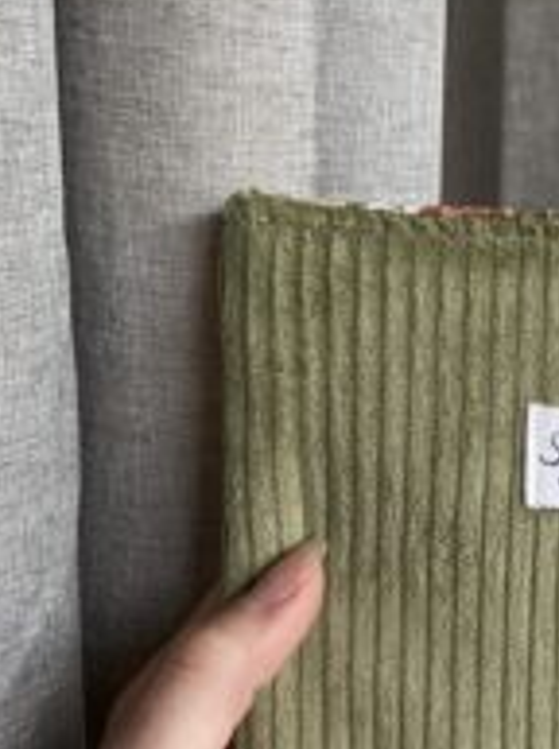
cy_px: 598
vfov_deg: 34.5
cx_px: 555
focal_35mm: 54
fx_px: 1167
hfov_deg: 25.6
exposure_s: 1/60
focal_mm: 4.25
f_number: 1.8
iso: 320
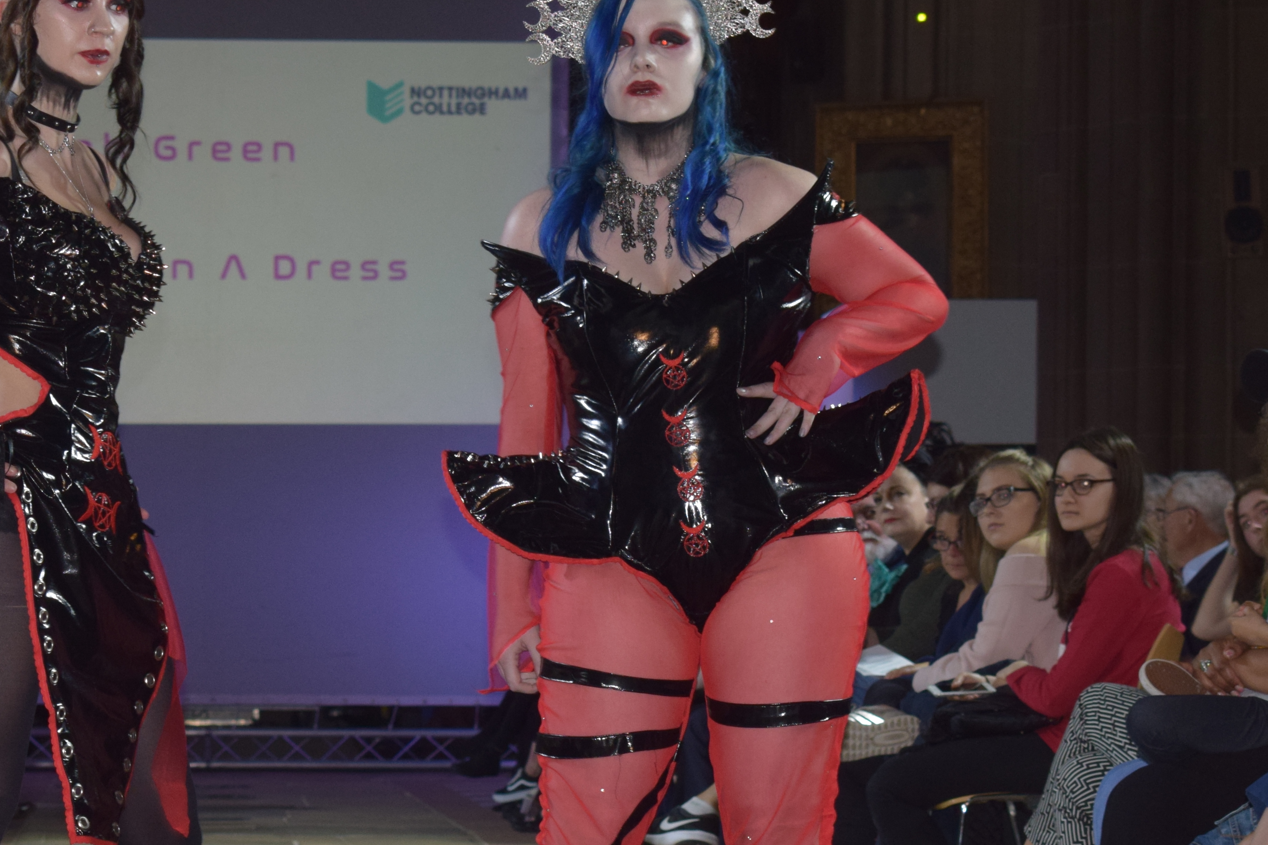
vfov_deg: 8.9
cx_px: 382
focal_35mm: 154
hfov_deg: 13.3
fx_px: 5421
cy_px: 543
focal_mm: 55
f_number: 5.6
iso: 800
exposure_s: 1/60
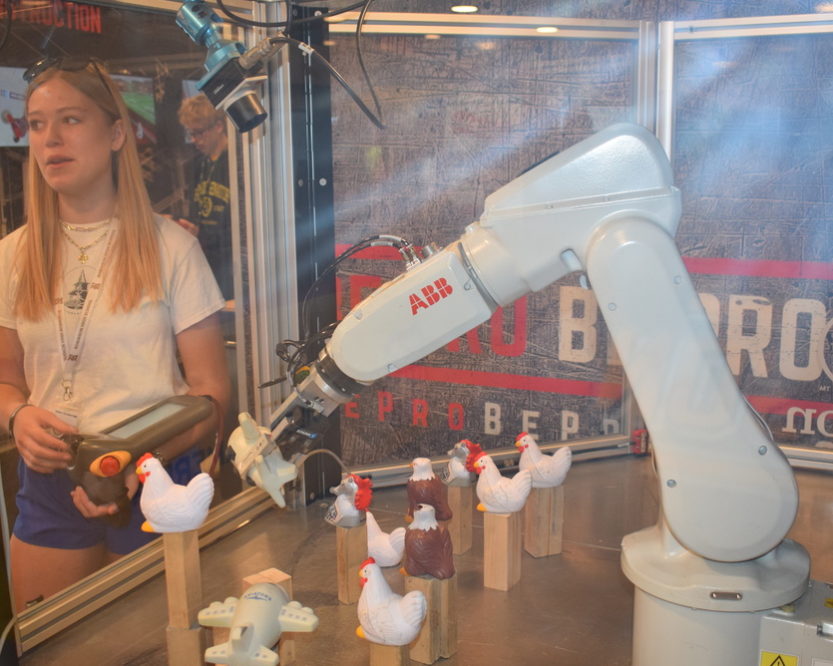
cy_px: 339
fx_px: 937
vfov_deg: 39.2
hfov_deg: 47.9
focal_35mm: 38
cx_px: 409
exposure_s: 1/80
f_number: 4.5
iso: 800
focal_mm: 22
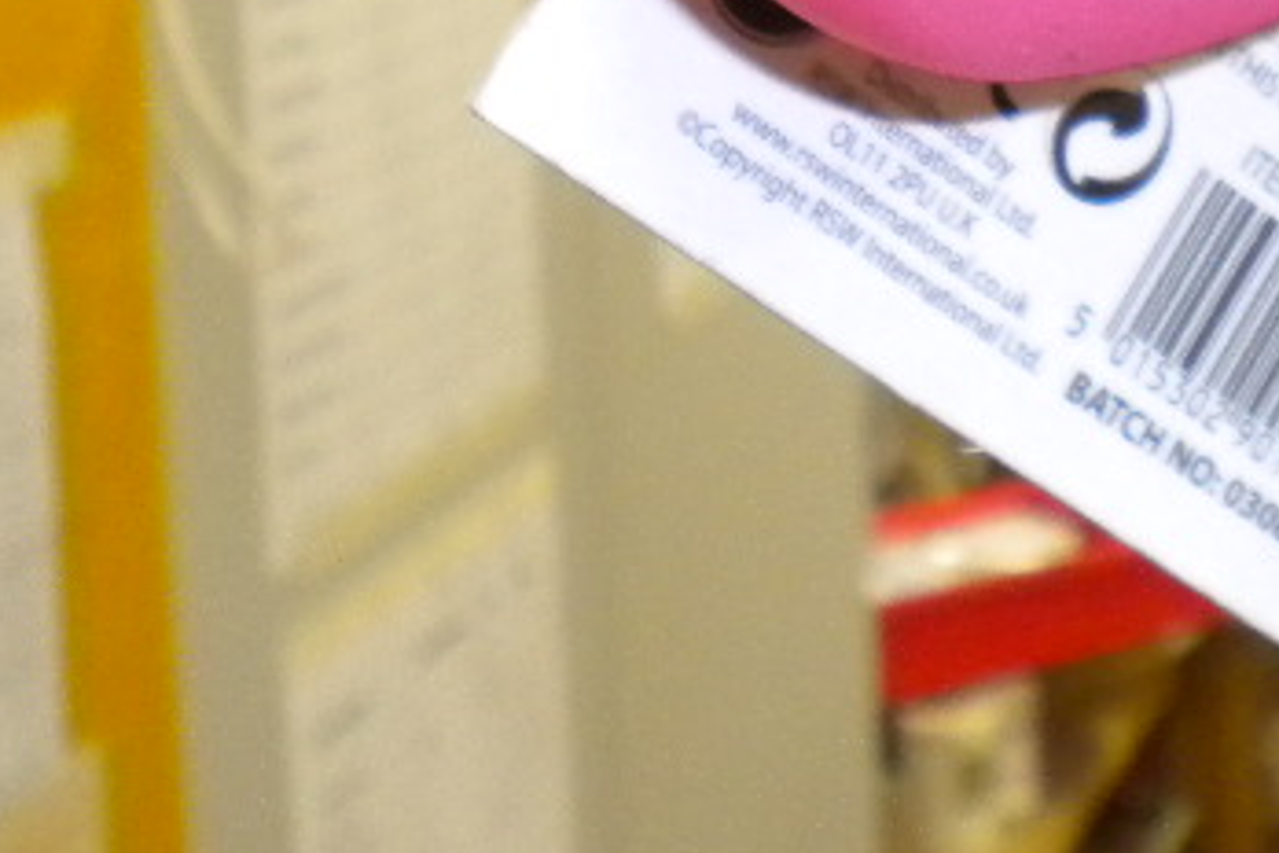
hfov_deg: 18.7
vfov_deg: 12.3
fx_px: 3801
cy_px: -379
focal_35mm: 107
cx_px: 1198
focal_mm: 6.3
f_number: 4.6
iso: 400
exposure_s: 1/30
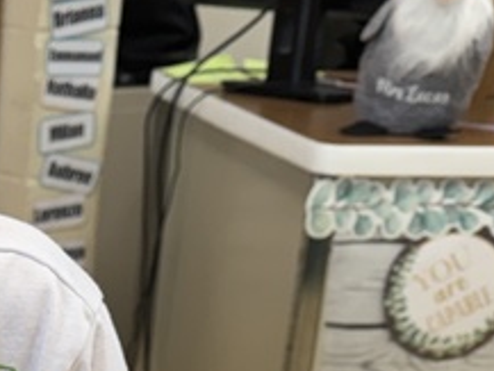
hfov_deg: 16.0
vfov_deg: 11.9
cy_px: 696
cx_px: -246
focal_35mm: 113
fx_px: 1613
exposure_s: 1/120
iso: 64
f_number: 1.78
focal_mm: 6.76
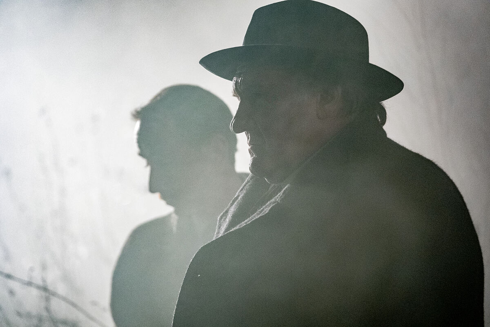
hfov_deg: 9.8
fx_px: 2858
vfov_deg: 6.5
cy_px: 164
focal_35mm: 210
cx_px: 245
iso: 4000
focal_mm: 140
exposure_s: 1/125
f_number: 2.8
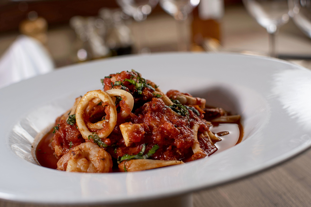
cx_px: 156
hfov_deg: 38.2
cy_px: 104
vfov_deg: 26.0
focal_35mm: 52
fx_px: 449
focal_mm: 35
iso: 50
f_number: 2.8
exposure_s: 1/60
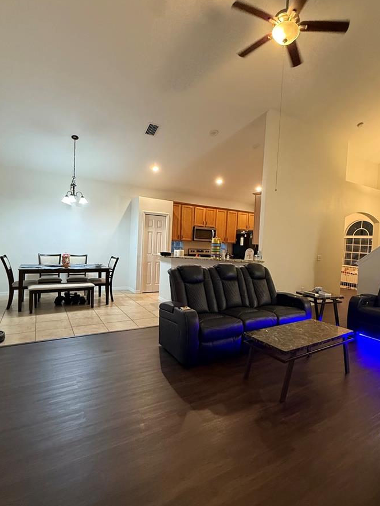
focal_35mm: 19
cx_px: 218
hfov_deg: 68.3
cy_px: 258
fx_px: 278
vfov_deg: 84.7
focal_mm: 2.22
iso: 640
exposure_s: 1/60
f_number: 2.2
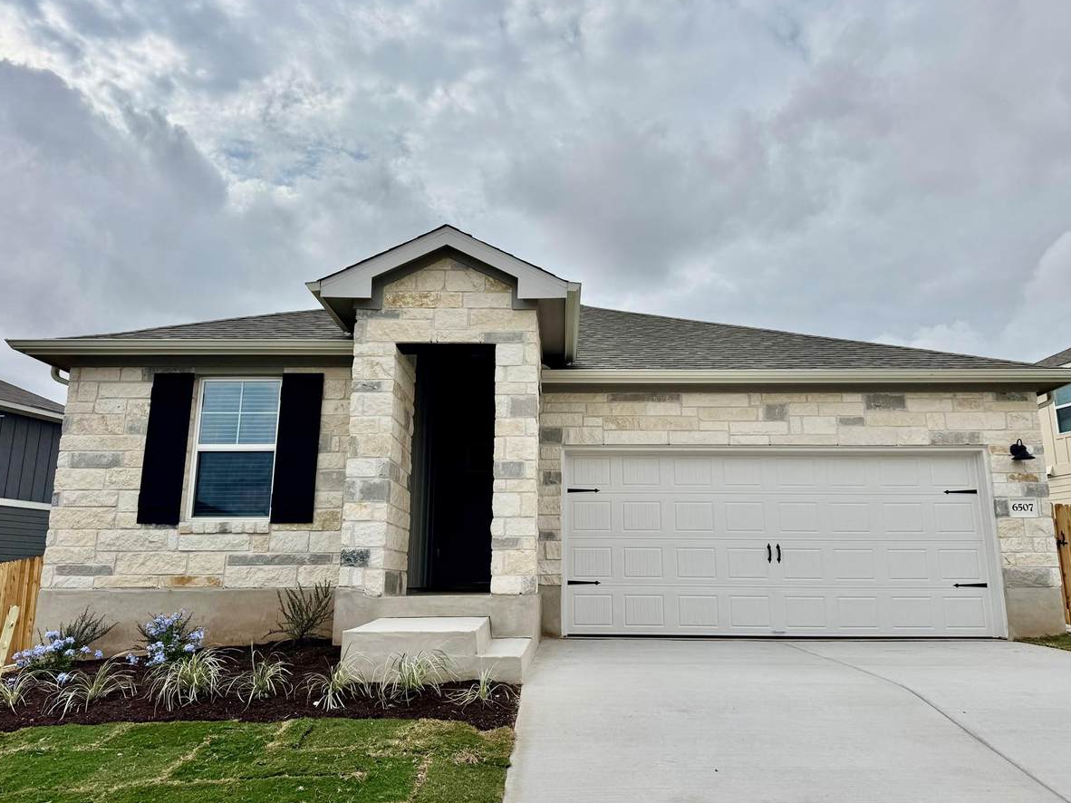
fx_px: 804
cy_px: 395
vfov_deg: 53.0
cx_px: 558
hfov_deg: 67.3
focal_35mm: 26
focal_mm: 6.76
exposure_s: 1/12346
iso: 80
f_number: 1.78
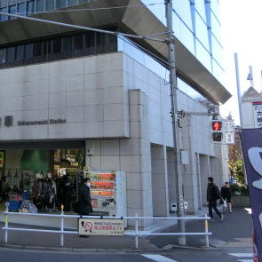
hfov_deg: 33.8
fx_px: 411
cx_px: 36
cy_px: 81
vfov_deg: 34.9
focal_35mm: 48
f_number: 3.5
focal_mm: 4.5
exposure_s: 1/250
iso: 80
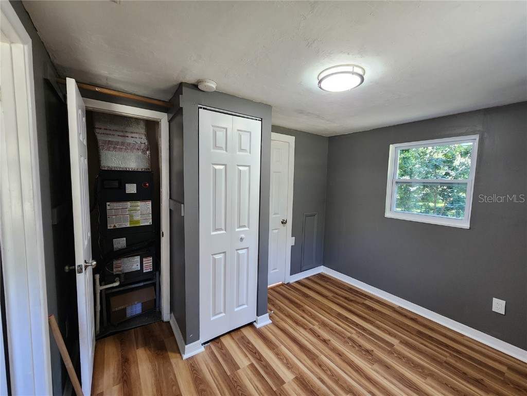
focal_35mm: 13
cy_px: 198
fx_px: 198
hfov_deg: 106.2
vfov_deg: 89.9
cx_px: 264
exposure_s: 1/60
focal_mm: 2.2
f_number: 2.2
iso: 320
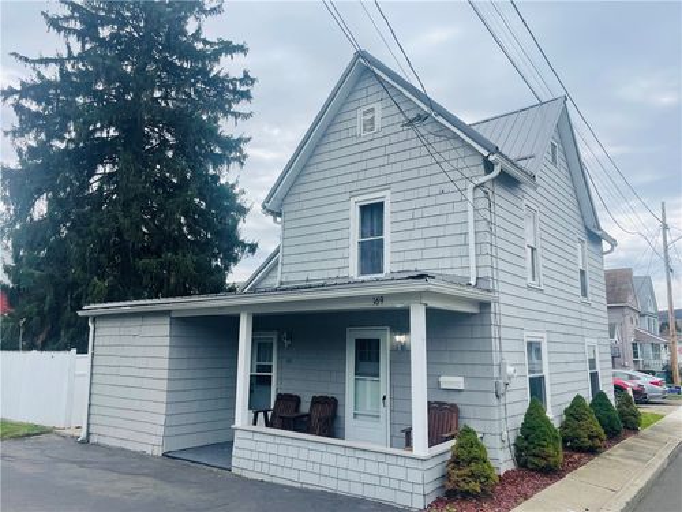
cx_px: 341
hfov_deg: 67.3
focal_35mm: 26
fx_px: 512
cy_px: 256
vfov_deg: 53.1
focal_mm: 4.2
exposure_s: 1/972
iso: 32
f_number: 1.6
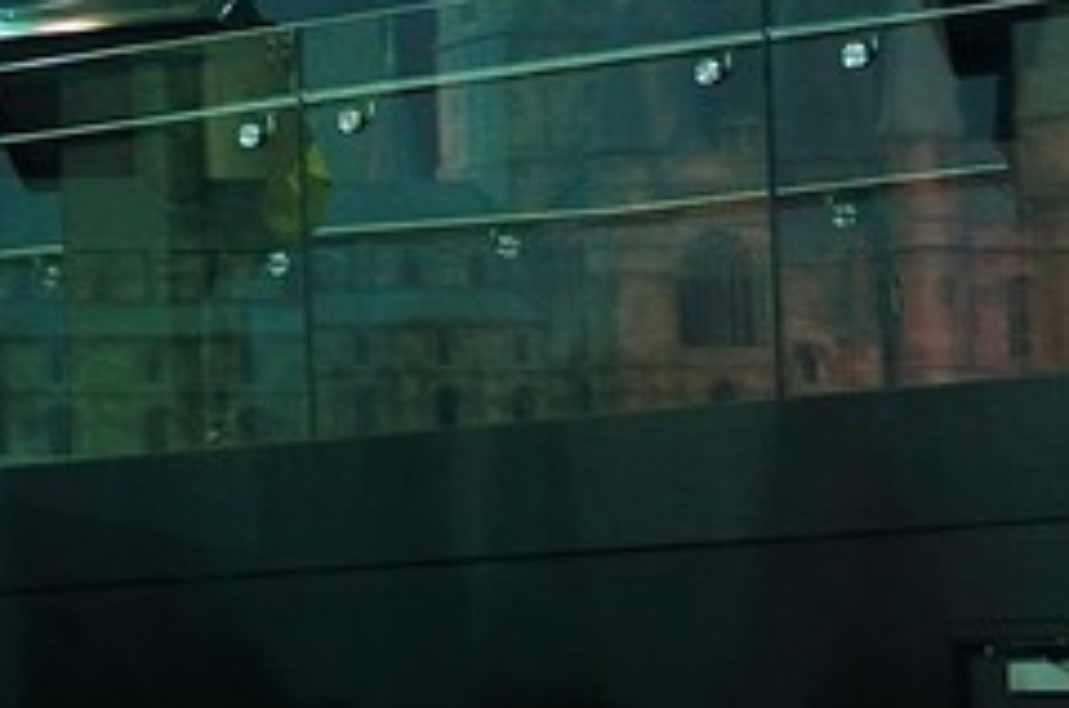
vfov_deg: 6.6
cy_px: 171
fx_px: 6134
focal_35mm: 207
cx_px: -2481
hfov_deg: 8.0
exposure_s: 1/6
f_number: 5.6
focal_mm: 31
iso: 800
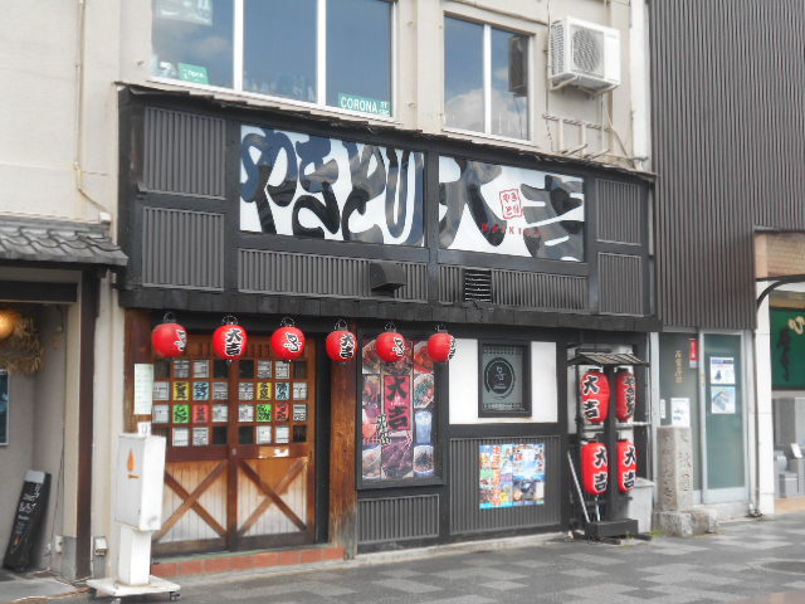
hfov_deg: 38.2
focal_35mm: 50
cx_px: 402
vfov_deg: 29.1
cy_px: 302
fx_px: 1163
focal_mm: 8.8
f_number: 4.5
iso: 80
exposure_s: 1/125
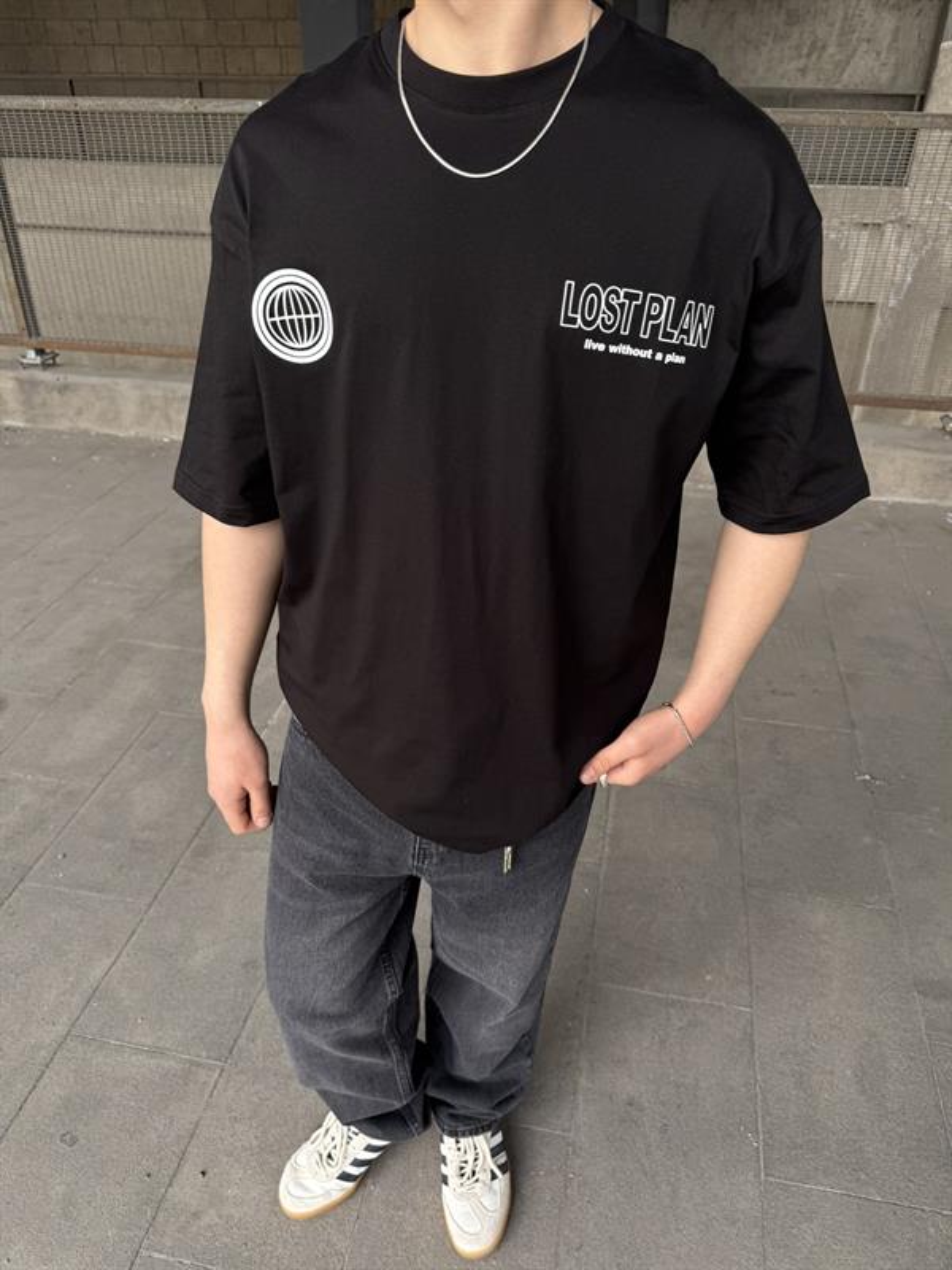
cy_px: 635
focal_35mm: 24
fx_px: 880
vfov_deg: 71.6
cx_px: 476
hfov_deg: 56.8
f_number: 1.78
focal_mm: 6.76
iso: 80
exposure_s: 1/397
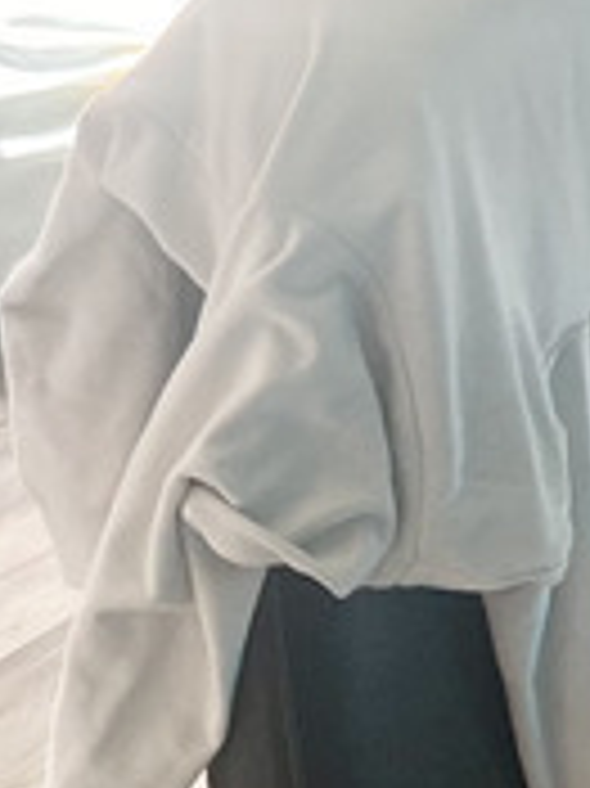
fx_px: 2594
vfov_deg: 15.4
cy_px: -522
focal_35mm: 114
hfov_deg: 13.0
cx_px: 387
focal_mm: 4.25
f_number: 1.8
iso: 80
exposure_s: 1/121
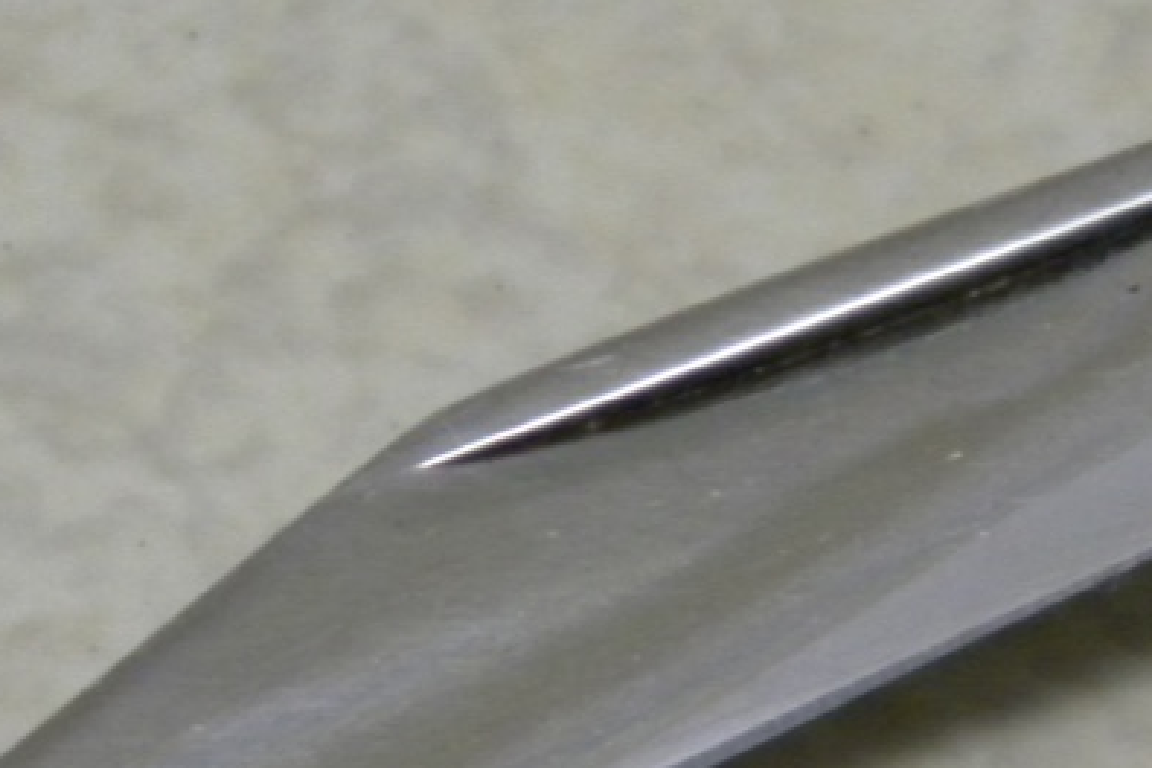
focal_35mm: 481
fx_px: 15391
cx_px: 783
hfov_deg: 4.3
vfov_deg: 2.9
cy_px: 855
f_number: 5.2
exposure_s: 1/25.2
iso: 400
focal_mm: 33.1
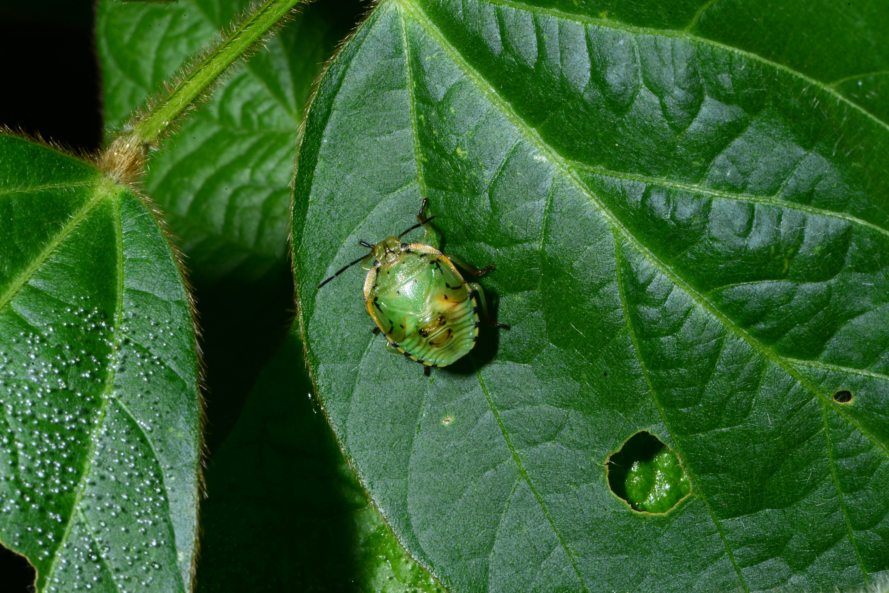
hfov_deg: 19.4
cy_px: 296
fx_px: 2594
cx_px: 444
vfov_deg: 13.1
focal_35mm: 105
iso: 400
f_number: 36
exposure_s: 1/160
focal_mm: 105
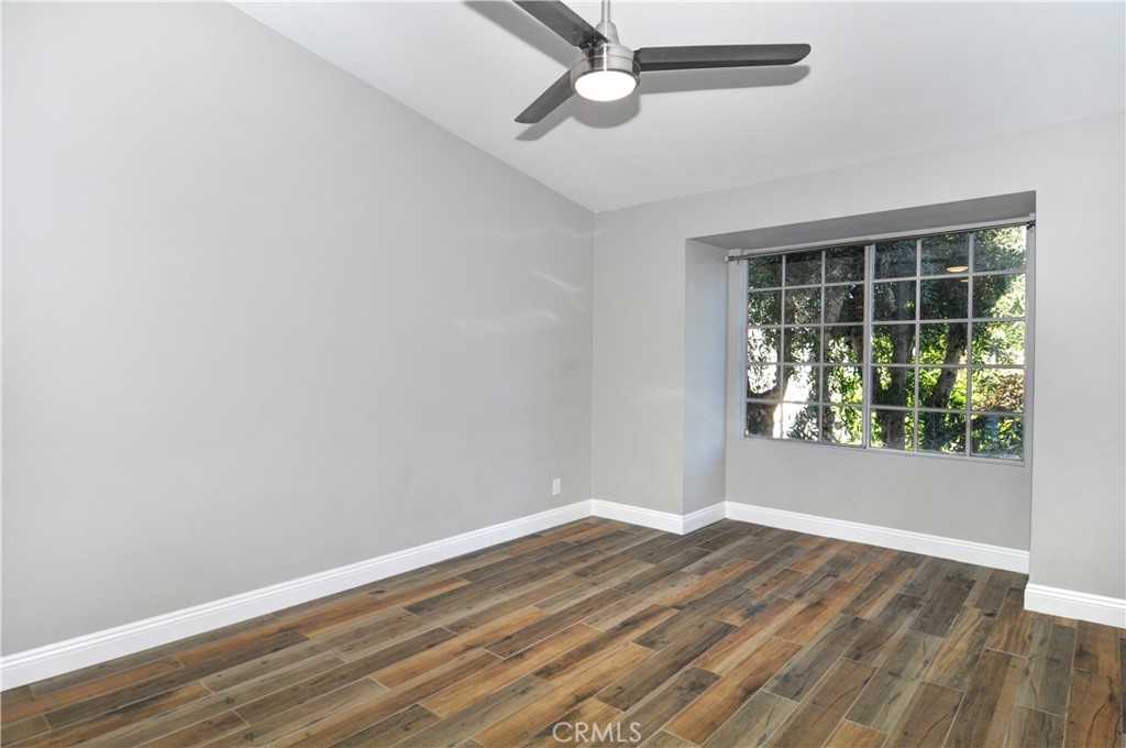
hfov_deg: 90.1
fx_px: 562
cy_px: 374
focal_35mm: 18
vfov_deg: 67.2
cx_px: 563
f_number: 7.1
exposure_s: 1/60
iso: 400
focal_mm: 12
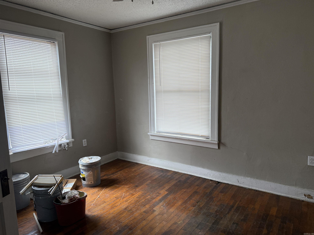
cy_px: 118
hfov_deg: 71.6
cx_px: 157
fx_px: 218
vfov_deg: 56.8
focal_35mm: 24
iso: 160
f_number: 1.78
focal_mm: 6.76
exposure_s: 1/144
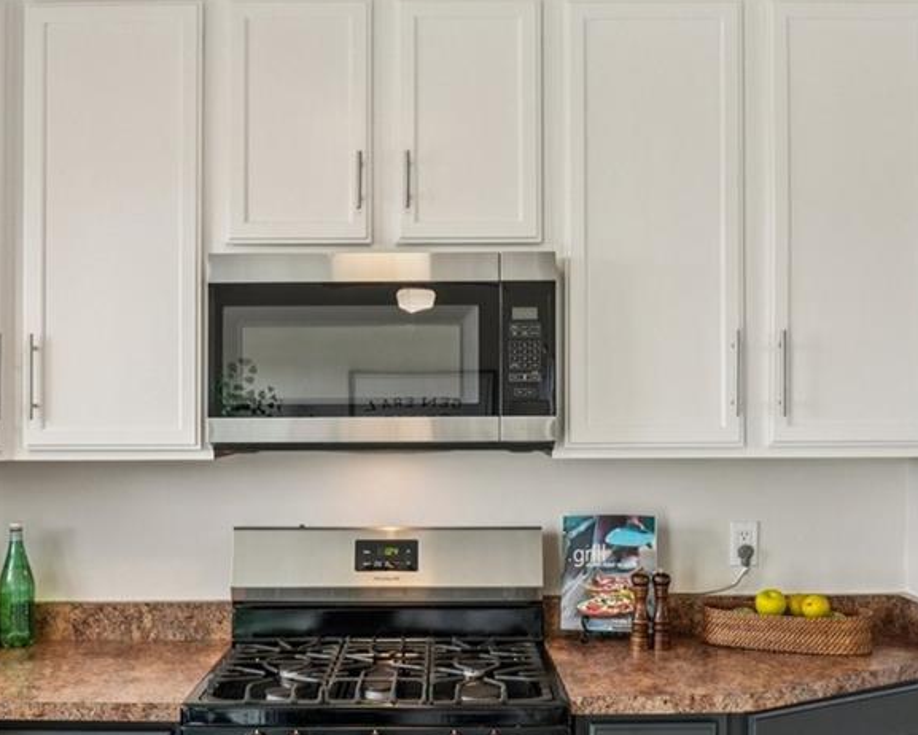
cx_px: 399
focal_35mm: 39
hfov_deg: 46.7
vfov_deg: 38.2
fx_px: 1060
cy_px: 399
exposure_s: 1/25
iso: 400
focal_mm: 10
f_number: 8
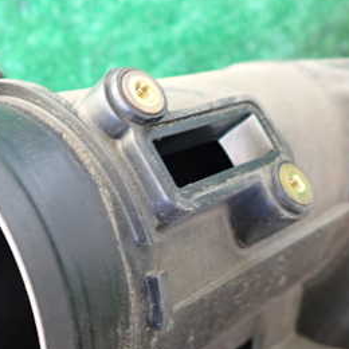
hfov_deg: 33.0
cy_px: 185
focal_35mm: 51
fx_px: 582
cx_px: 105
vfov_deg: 33.4
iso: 400
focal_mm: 4.5
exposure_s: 1/30
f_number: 2
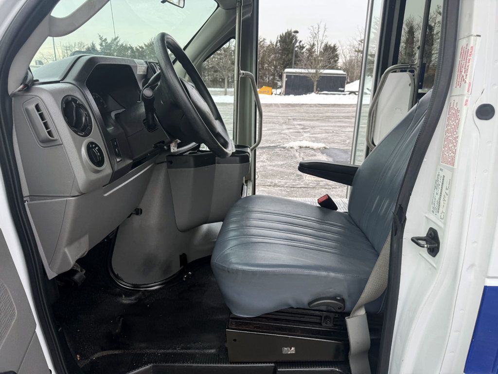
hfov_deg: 71.6
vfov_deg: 56.8
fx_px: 345
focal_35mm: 24
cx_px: 249
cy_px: 187
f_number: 1.78
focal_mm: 6.76
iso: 80
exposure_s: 1/544
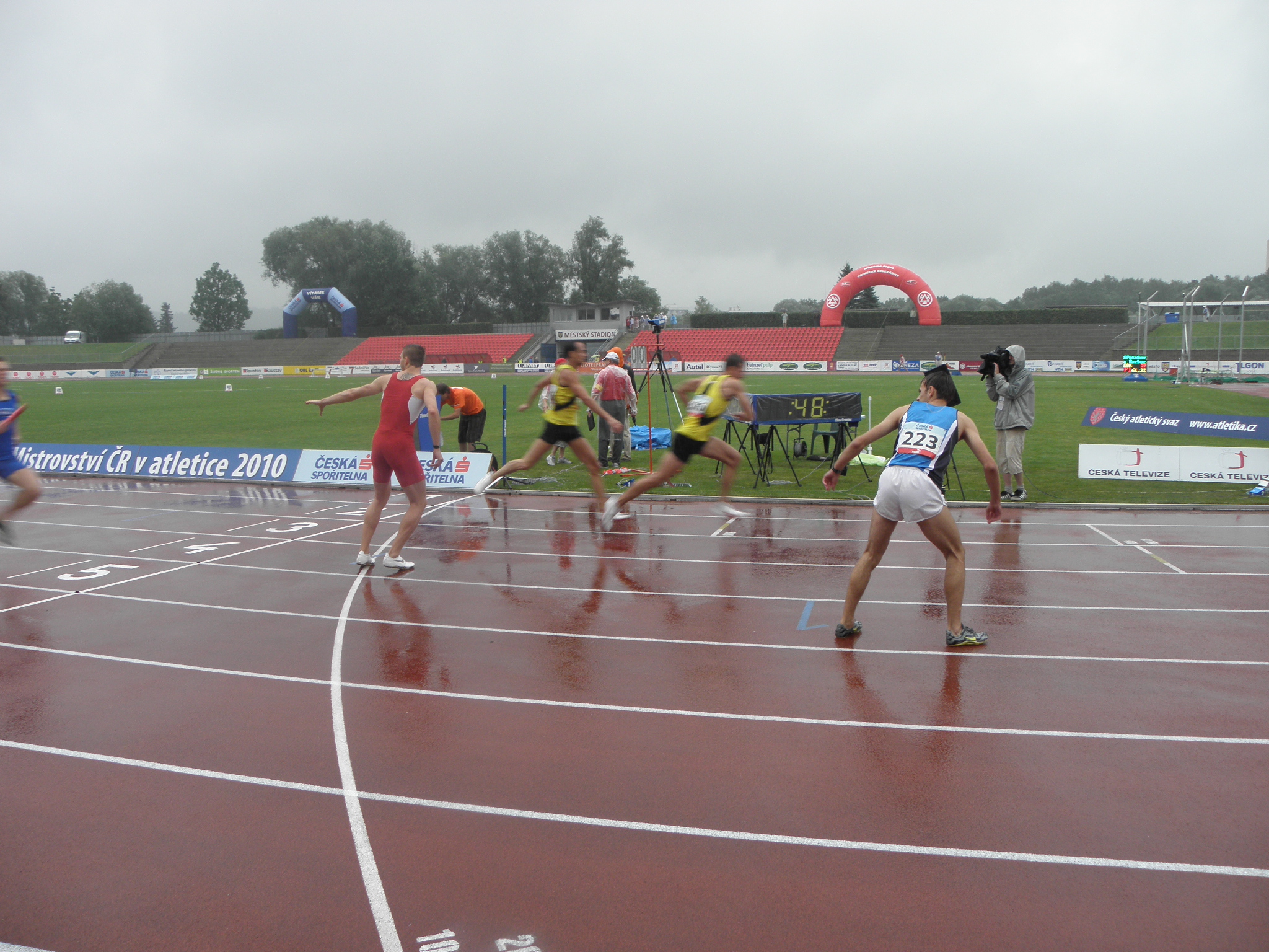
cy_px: 476
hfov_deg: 61.7
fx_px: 1063
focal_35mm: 29
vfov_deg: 48.2
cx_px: 634
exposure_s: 1/80
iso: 64
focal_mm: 5.16
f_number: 2.9
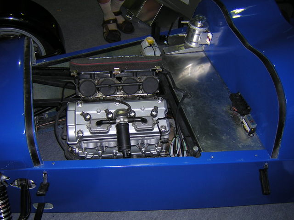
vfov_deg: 39.7
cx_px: 147
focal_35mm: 36
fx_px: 306
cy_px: 110
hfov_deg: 51.4
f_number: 2.6
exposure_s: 1/60.1
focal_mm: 4.7
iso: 100
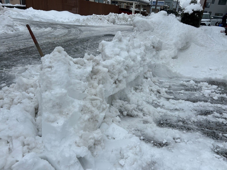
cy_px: 85
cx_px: 114
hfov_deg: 67.3
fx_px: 170
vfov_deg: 53.1
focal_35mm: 26
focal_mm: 5.7
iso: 50
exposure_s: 1/4444
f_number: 1.5
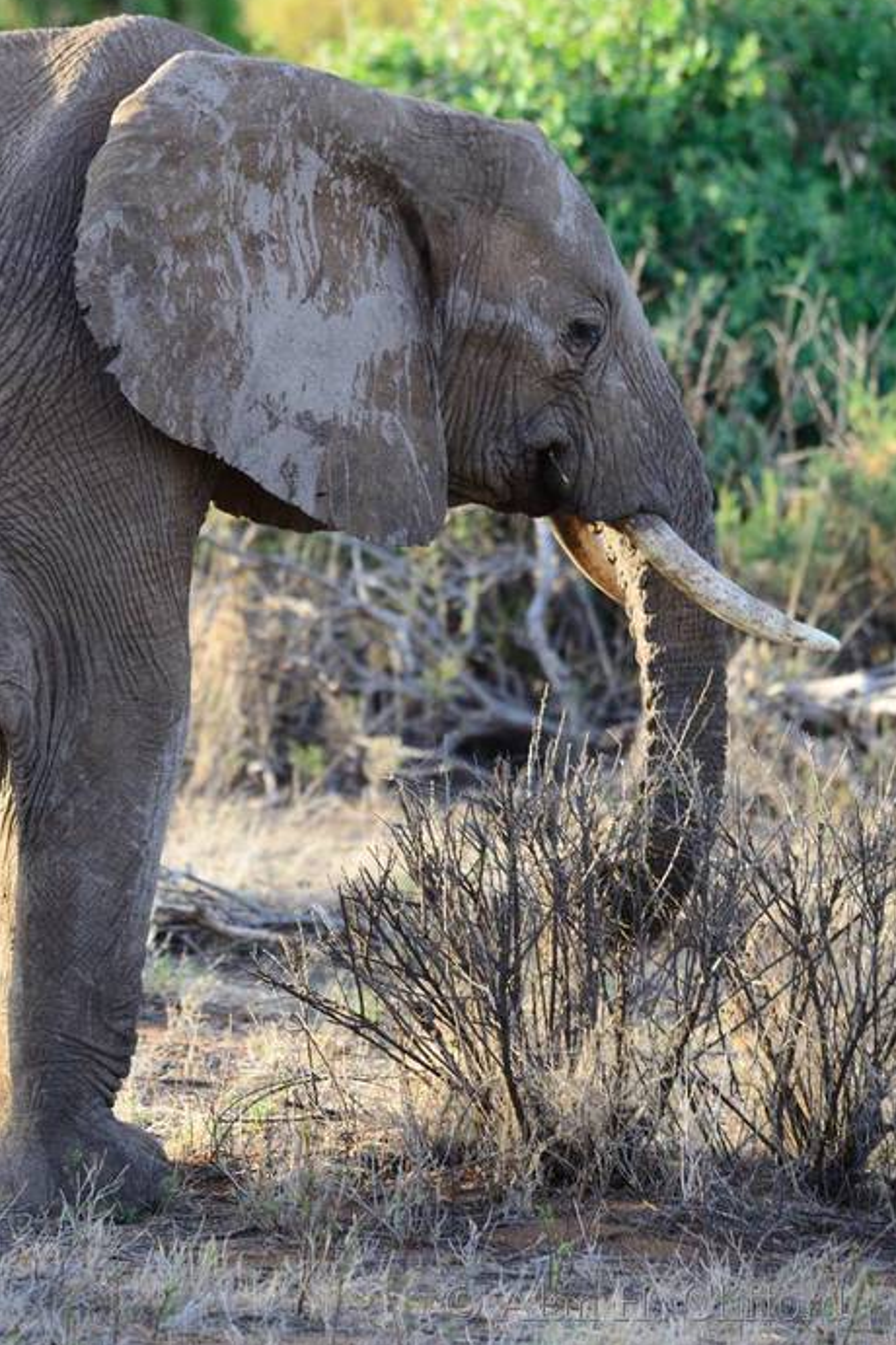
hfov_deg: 3.0
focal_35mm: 455
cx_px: 449
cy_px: 668
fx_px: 17002
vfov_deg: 4.5
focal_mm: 300
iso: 720
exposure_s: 1/400
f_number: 5.3
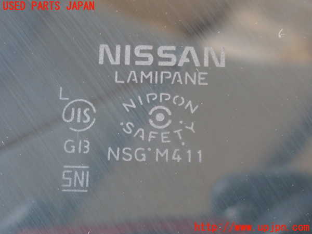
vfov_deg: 19.1
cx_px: 156
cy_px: 117
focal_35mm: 77
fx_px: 694
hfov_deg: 25.3
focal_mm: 13.65
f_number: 4.1
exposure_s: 1/80
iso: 800
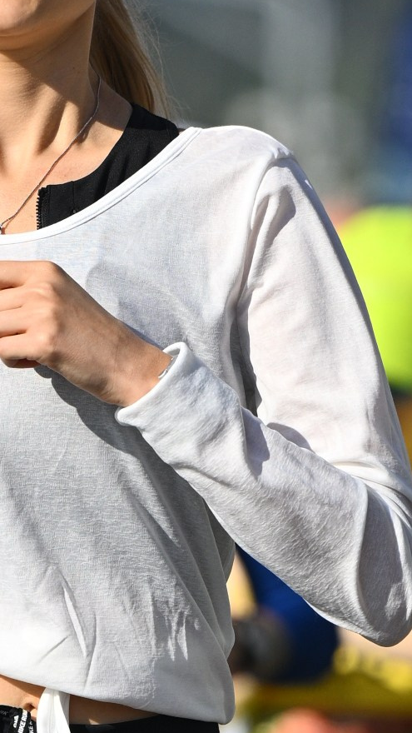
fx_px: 17712
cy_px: 97
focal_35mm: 912
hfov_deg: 1.3
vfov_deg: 2.4
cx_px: 27
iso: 100
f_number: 3.5
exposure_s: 1/2500
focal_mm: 190
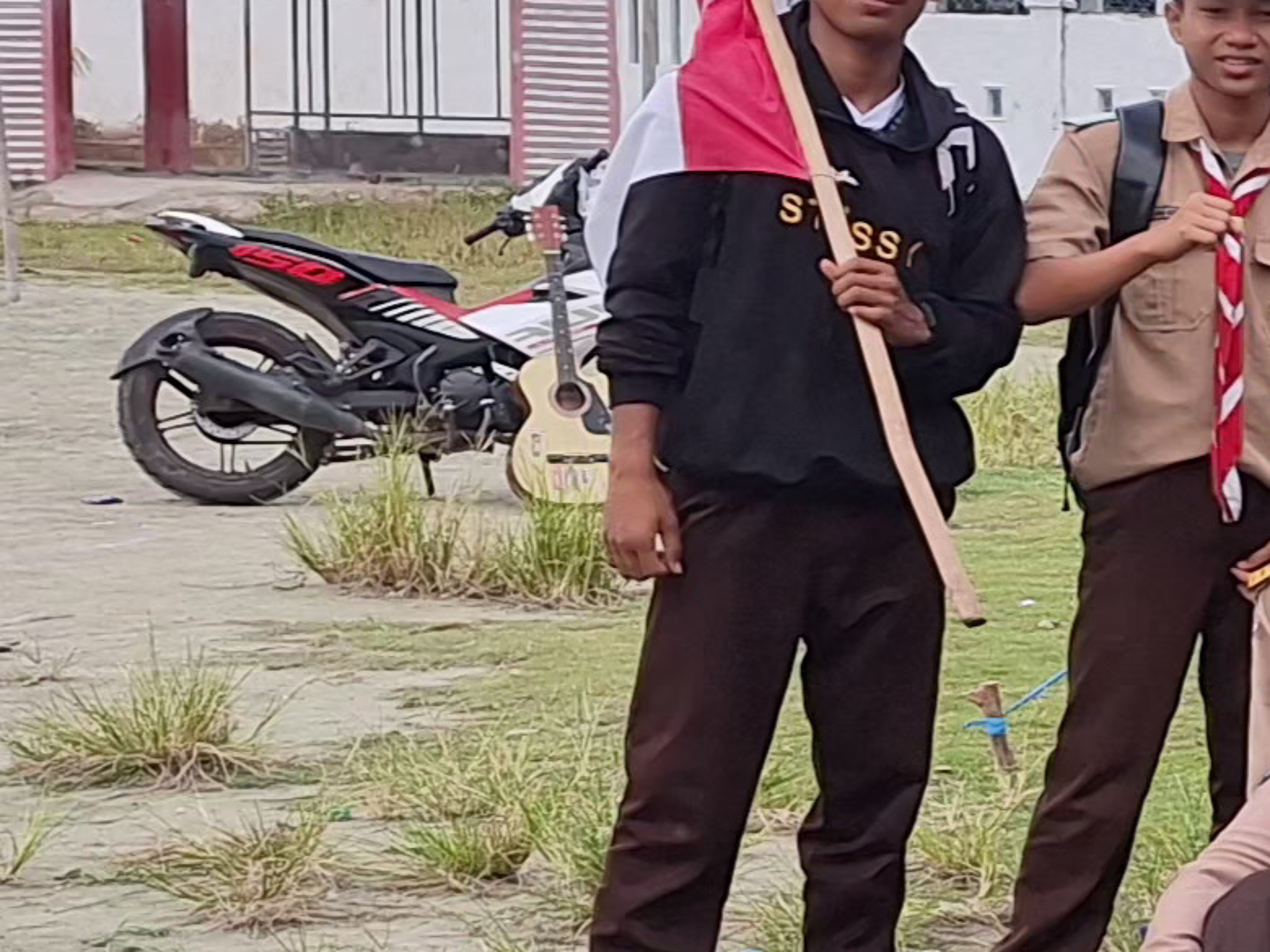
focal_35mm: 101
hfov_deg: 15.1
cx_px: 2657
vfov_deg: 14.6
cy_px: 275
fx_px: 3706
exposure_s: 1/435
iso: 40
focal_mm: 5.54
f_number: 1.8
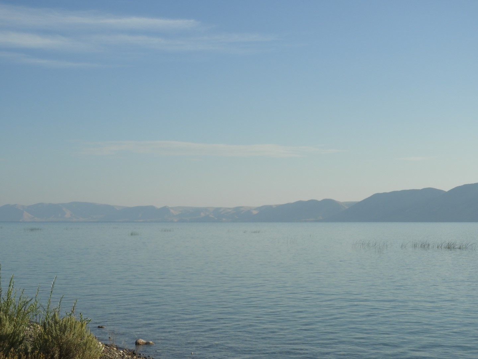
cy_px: 180
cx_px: 239
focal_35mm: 80
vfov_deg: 18.4
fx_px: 1105
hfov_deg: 24.4
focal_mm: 14.3
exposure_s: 1/1250
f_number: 4.5
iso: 100
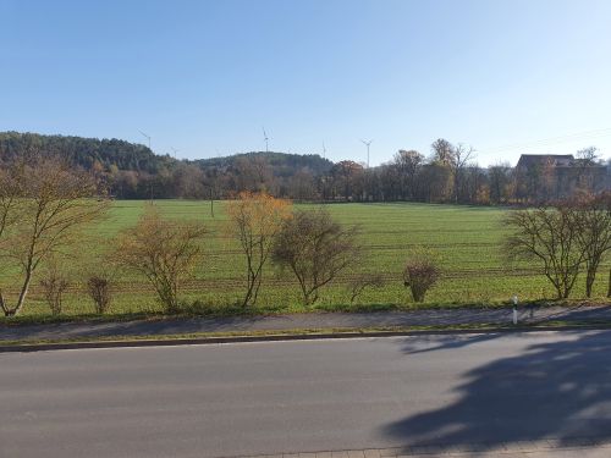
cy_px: 229
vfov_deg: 53.1
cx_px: 306
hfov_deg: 67.3
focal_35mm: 26
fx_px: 459
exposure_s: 1/1620
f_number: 2.4
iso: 50
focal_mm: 4.3
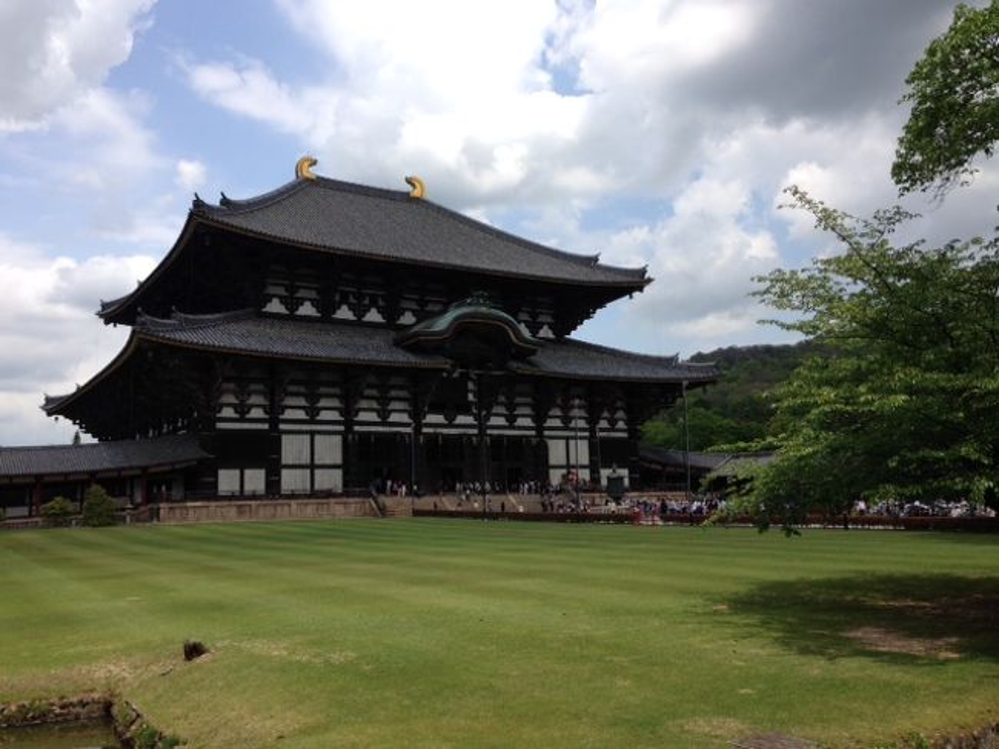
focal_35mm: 33
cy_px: 374
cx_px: 500
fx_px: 952
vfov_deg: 42.9
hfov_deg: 55.4
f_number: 2.4
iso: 50
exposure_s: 1/1506
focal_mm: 4.12
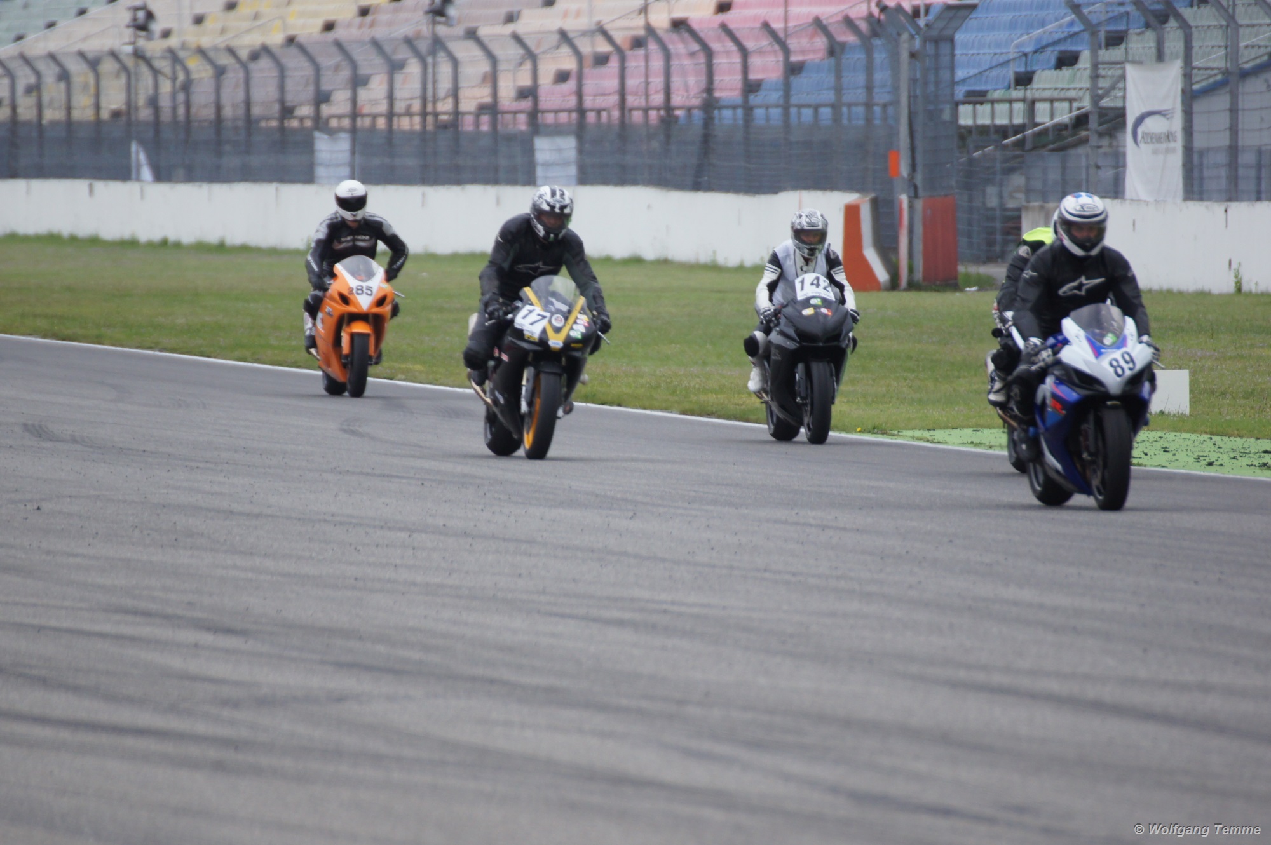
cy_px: 422
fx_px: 15874
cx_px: 636
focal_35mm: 450
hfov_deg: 4.6
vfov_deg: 3.0
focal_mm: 300
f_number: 5.6
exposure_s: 1/500
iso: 500
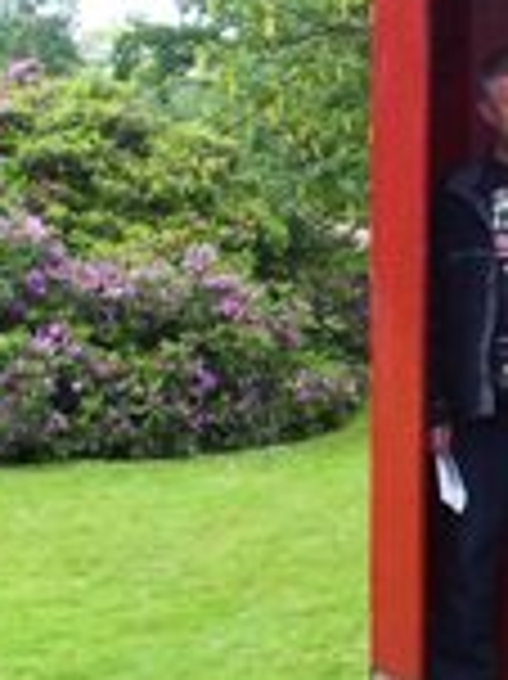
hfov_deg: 13.9
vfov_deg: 18.9
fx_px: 2038
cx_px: 548
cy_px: 288
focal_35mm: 104
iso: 160
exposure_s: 1/200
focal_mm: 5.8
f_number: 4.3
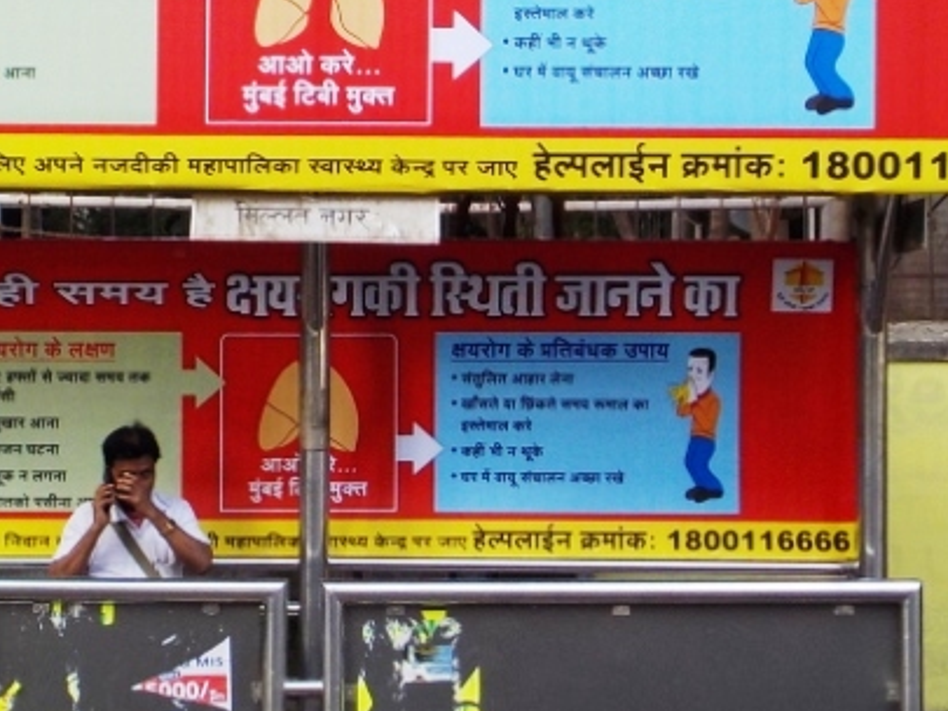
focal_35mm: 96
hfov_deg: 20.4
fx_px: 2630
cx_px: 353
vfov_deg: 15.4
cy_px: 316
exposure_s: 1/100
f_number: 3.7
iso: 125
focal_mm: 5.2
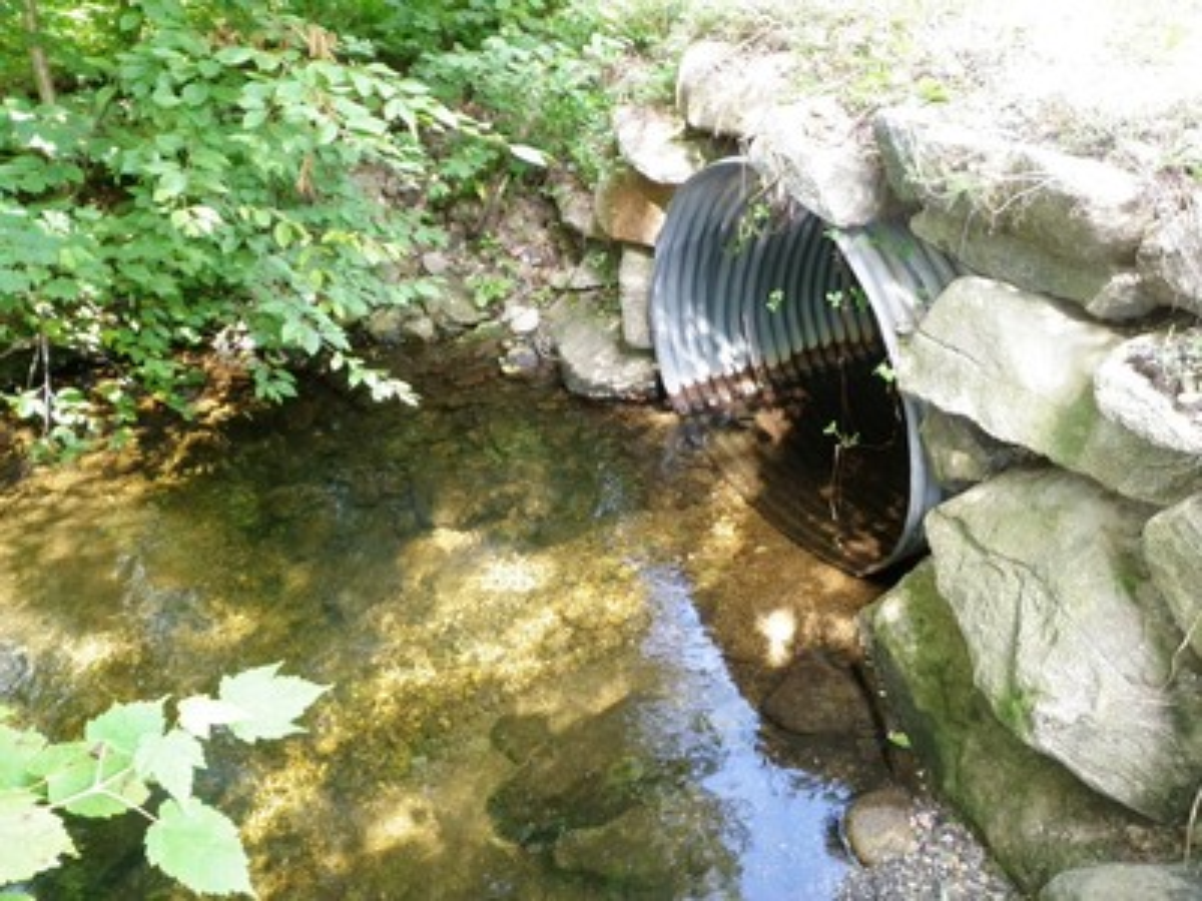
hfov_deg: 63.4
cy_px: 450
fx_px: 972
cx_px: 601
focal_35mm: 28
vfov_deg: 49.7
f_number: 3.5
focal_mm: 5
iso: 200
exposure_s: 1/30
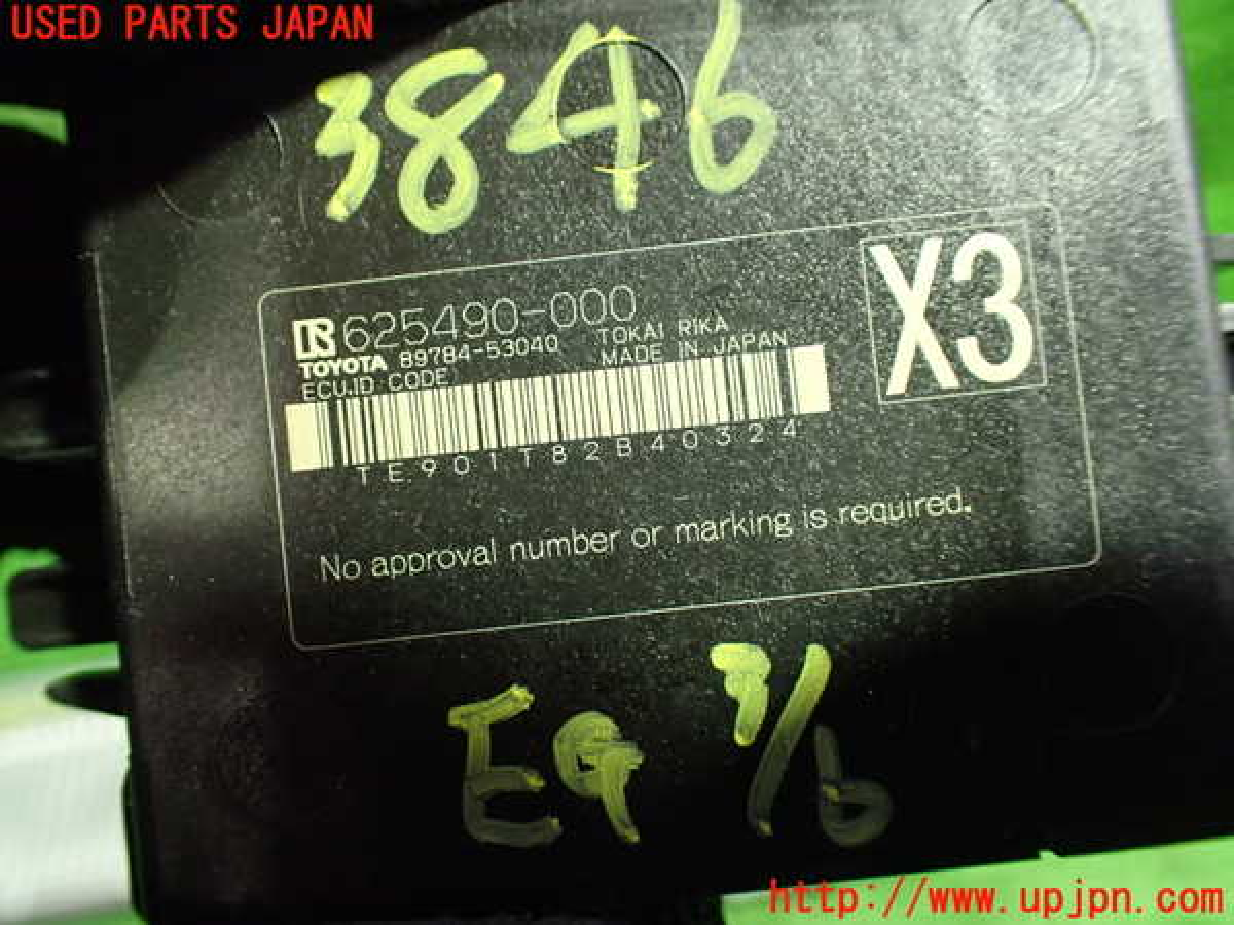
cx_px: 617
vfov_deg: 46.8
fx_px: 1069
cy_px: 462
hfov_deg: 60.0
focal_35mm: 30
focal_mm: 5.4
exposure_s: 1/40
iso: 800
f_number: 2.3
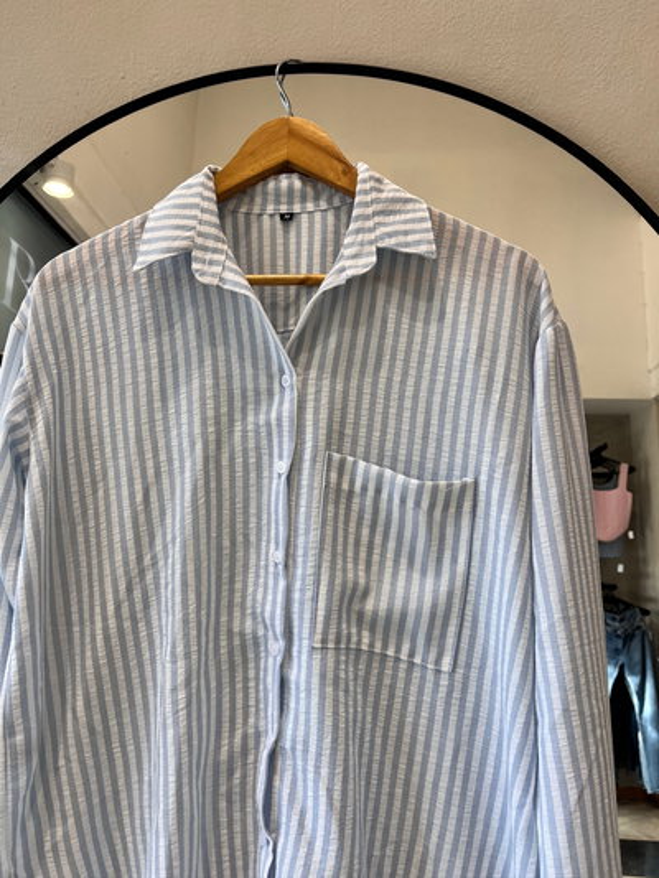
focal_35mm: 26
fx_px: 660
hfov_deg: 53.1
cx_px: 330
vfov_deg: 67.3
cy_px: 439
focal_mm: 5.1
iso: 50
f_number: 1.6
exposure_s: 1/100
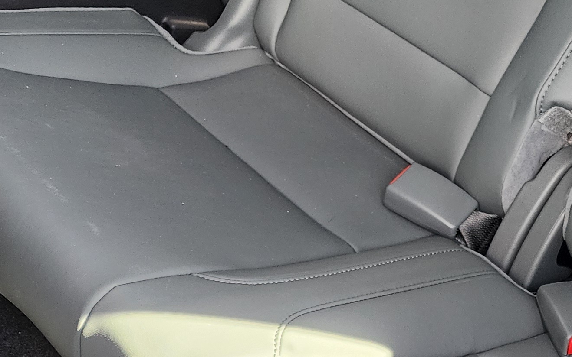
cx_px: 368
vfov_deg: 17.5
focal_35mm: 74
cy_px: 279
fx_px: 1154
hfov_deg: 27.7
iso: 320
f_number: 1.8
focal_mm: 6.4
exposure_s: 1/120
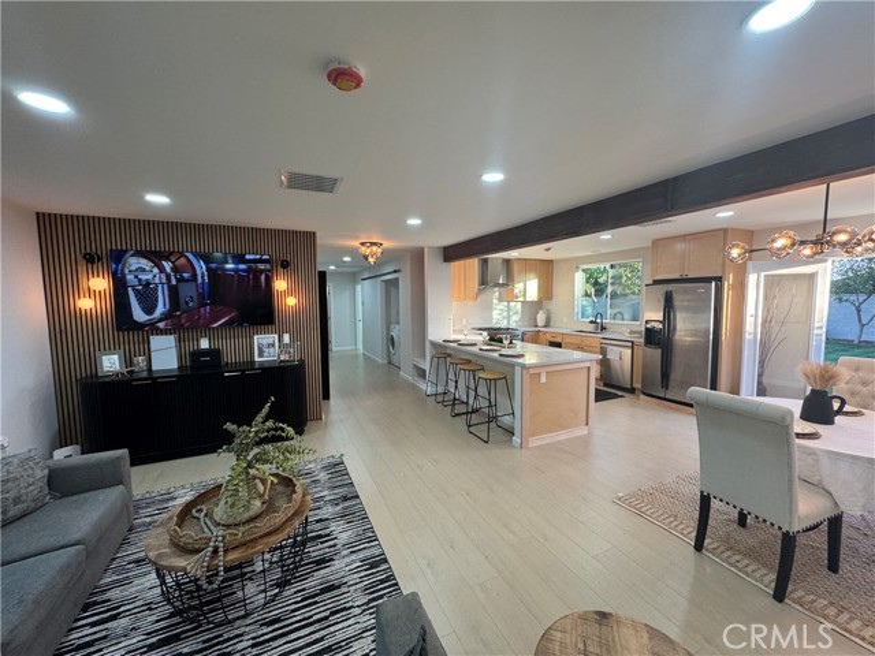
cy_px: 328
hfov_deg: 102.1
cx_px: 438
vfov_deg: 85.7
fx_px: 354
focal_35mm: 14
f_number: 2.2
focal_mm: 2.22
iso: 160
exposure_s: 1/120
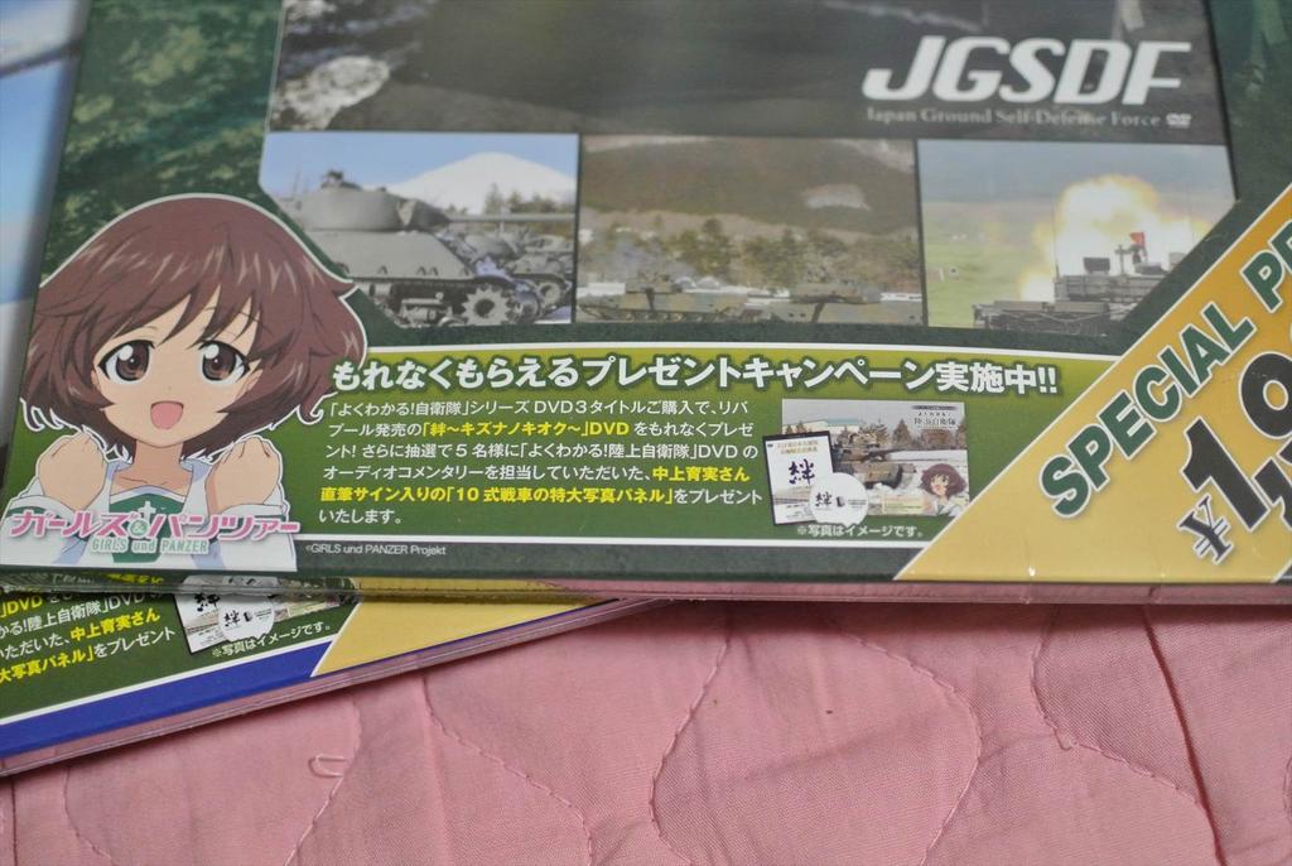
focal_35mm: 49
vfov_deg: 27.6
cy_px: 433
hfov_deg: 40.3
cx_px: 646
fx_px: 1761
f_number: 1.8
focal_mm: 18.5
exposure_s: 1/80
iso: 800
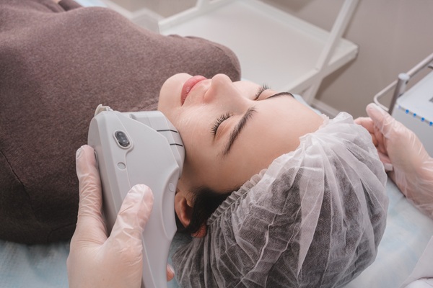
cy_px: 144
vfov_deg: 37.9
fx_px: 421
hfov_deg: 54.4
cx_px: 216
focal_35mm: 35
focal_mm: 35
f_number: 9
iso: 100
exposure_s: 1/200
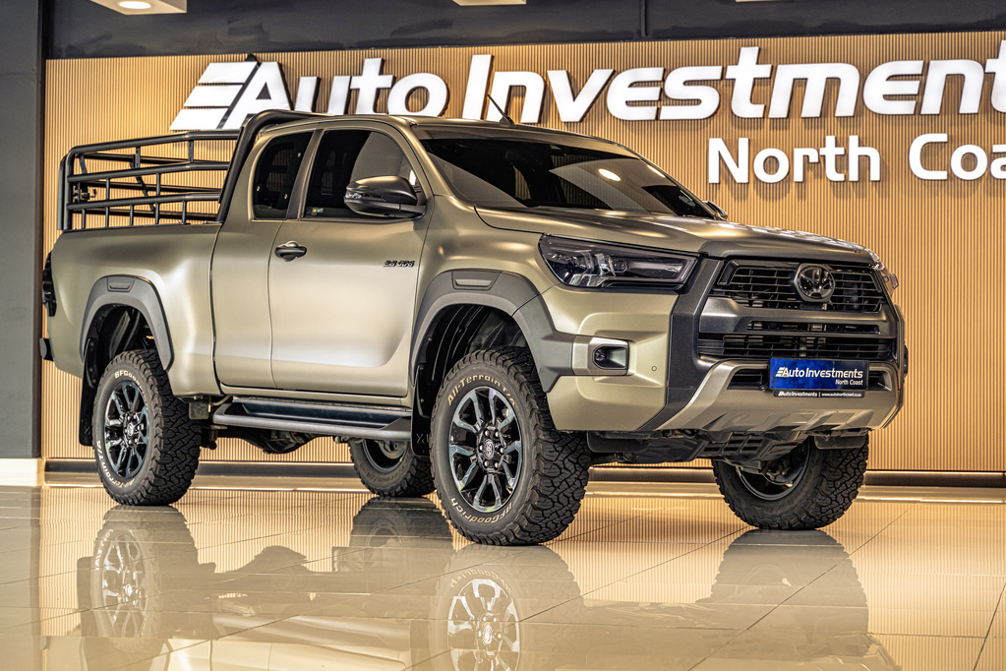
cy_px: 336
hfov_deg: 27.0
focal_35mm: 75
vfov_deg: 18.2
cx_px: 503
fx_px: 2096
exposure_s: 1/125
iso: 640
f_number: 4.5
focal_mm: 75
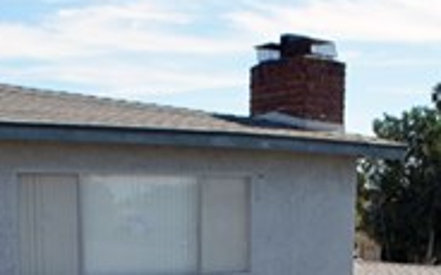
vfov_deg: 11.7
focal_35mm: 106
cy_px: 442
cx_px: 213
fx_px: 1274
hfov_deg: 19.6
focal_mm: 20
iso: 140
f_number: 8
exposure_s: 1/250
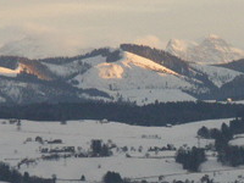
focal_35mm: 584
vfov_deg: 2.5
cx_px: 254
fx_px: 4116
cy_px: 157
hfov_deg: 3.4
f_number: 5.3
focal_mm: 46.2
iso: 100
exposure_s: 1/100
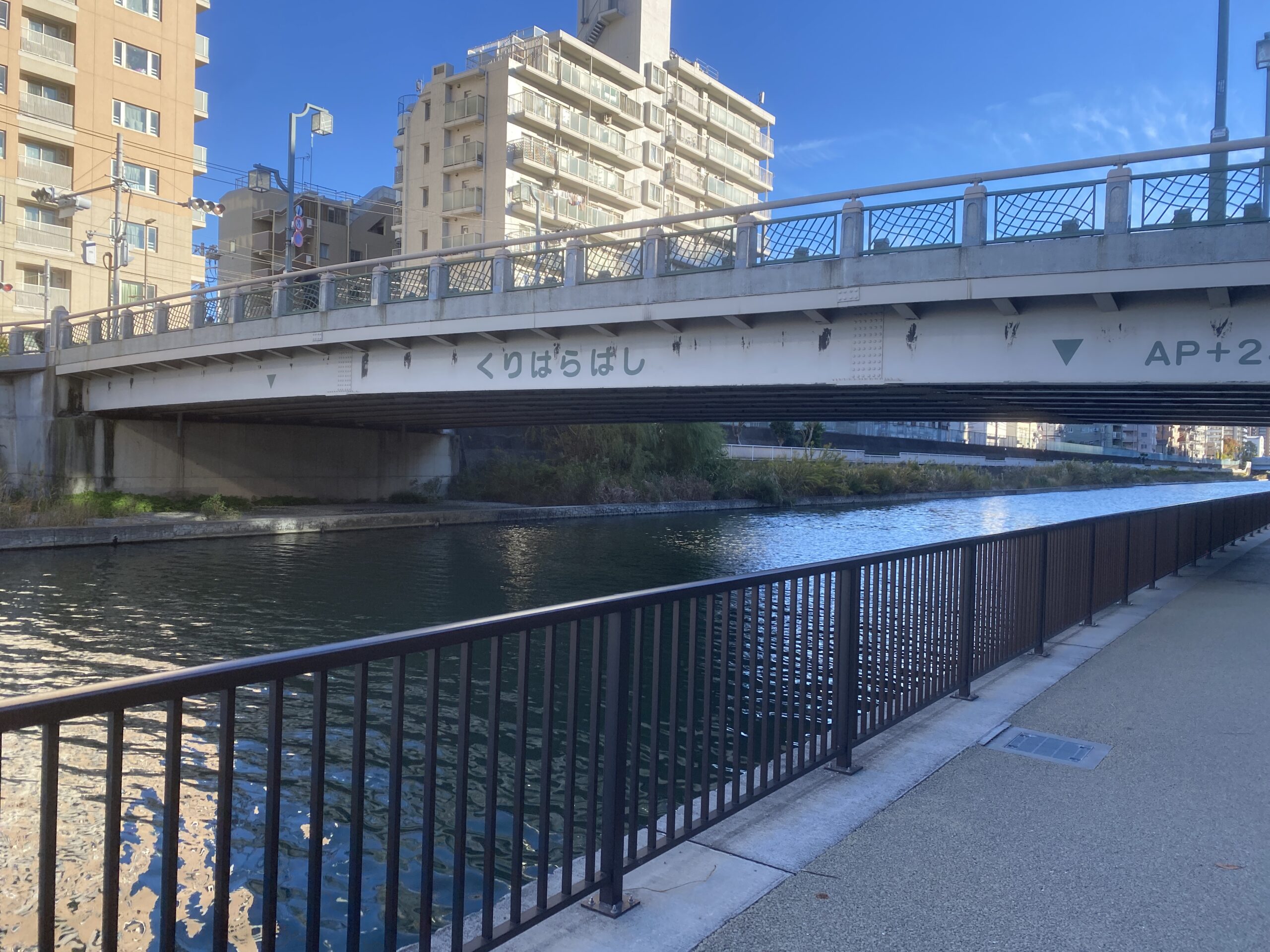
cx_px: 635
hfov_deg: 67.3
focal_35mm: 26
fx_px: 954
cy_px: 476
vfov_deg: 53.1
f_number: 1.8
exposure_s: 1/827
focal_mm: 4.25
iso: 32
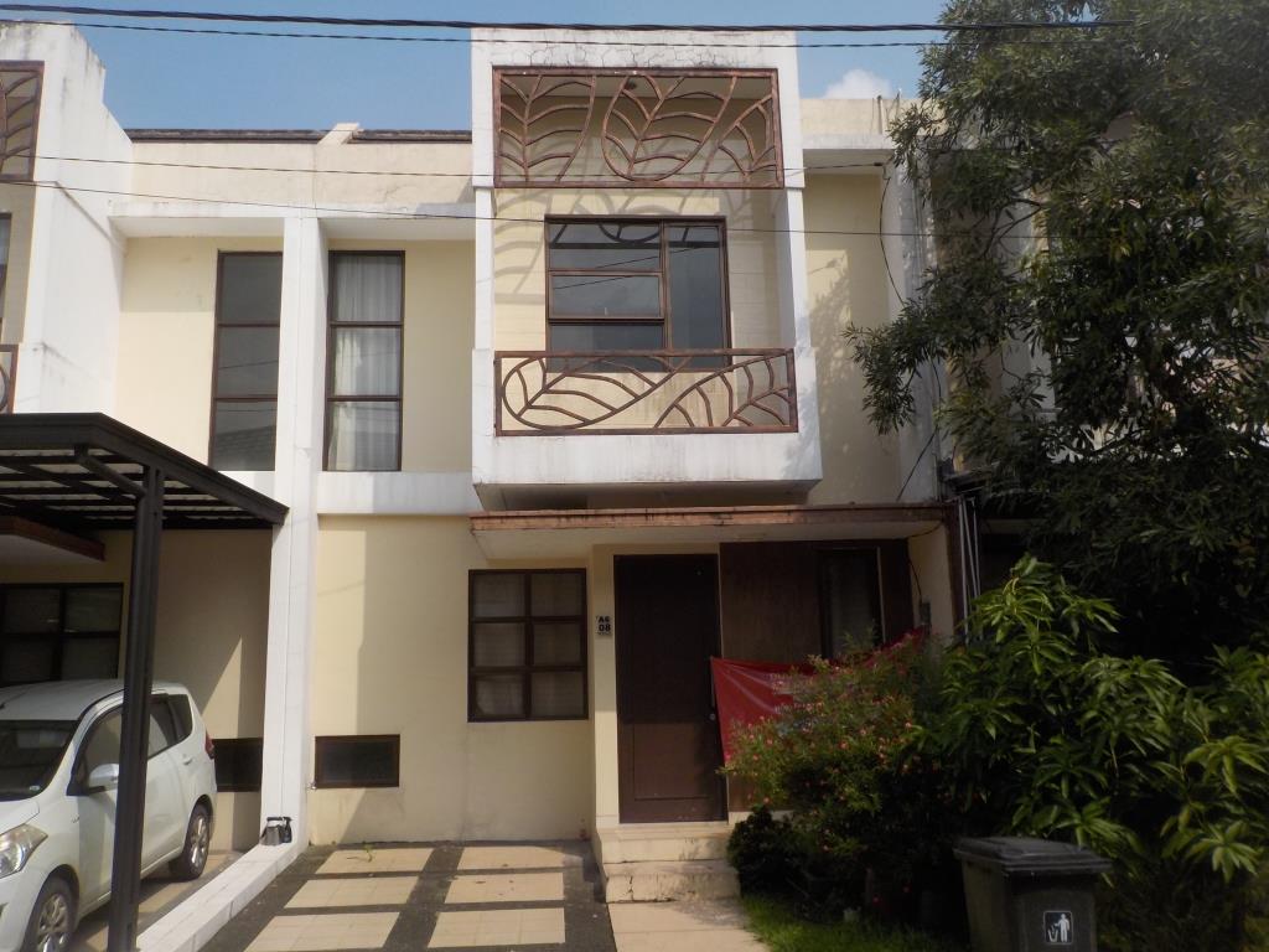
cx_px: 634
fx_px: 1100
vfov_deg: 46.8
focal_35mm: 30
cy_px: 476
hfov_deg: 60.0
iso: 125
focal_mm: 4.1
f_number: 3.3
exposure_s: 1/1600
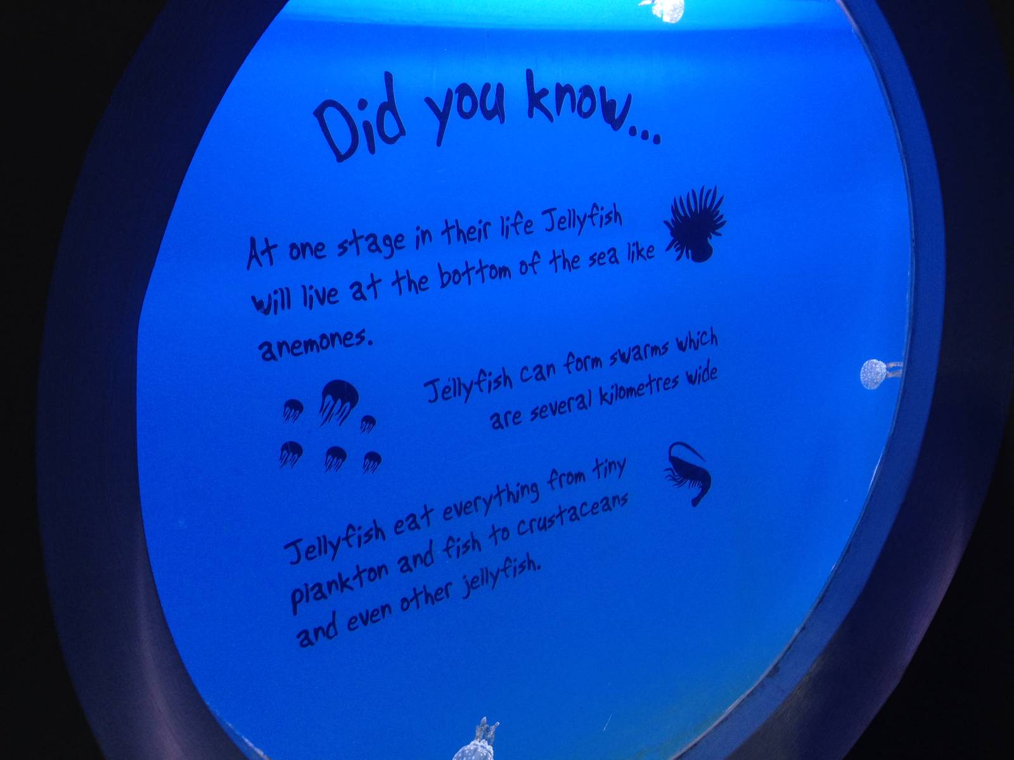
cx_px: 507
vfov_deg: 42.9
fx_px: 967
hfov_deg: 55.4
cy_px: 380
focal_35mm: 33
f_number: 2.4
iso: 64
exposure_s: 1/20
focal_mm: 4.12
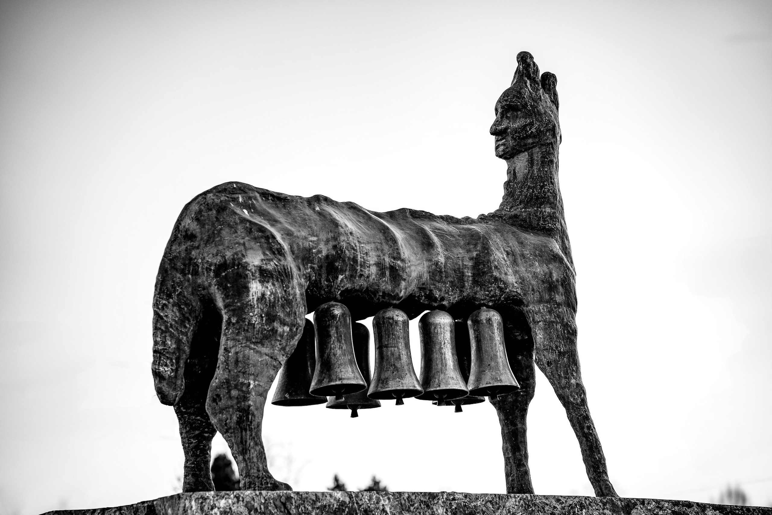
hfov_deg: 23.9
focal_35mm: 85
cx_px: 386
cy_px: 258
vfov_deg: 16.1
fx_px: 1823
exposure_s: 1/250
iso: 100
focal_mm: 85
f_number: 2.5
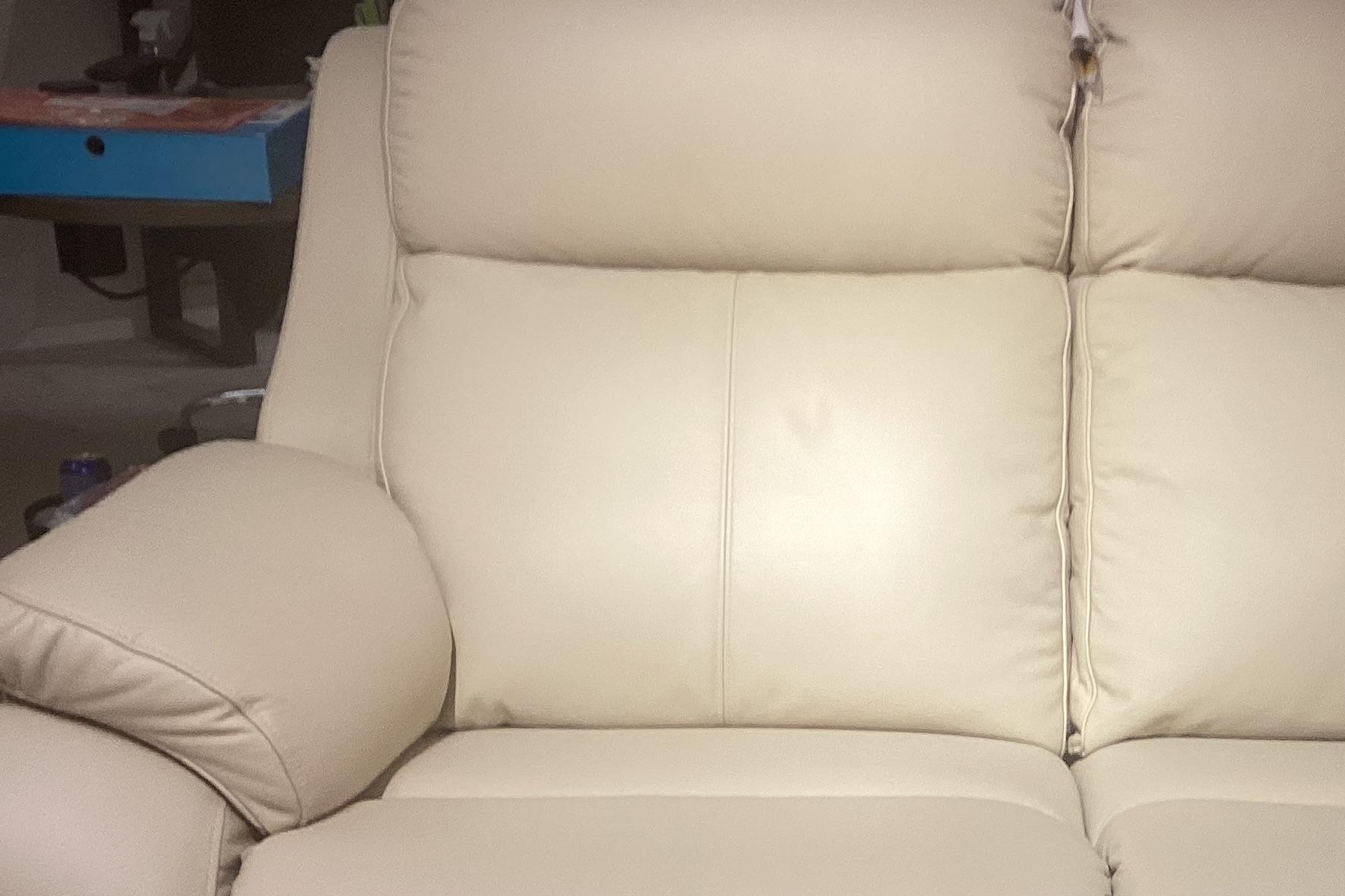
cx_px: 1112
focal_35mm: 59
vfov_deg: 22.6
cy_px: 742
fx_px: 2204
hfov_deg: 32.8
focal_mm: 3.3
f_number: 2.4
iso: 64
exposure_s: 1/50
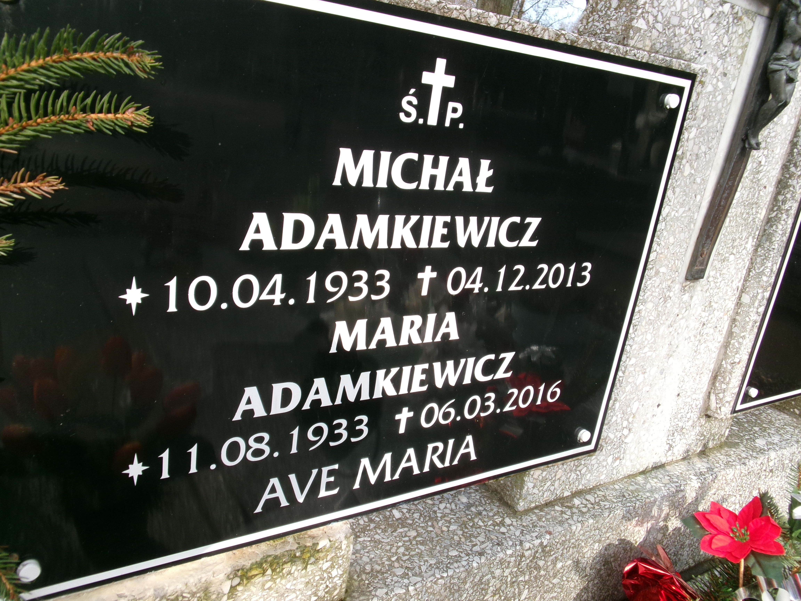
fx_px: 648
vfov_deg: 49.7
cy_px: 300
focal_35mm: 28
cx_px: 400
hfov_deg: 63.4
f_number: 10.8
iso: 100
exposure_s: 1/42
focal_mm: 5.1
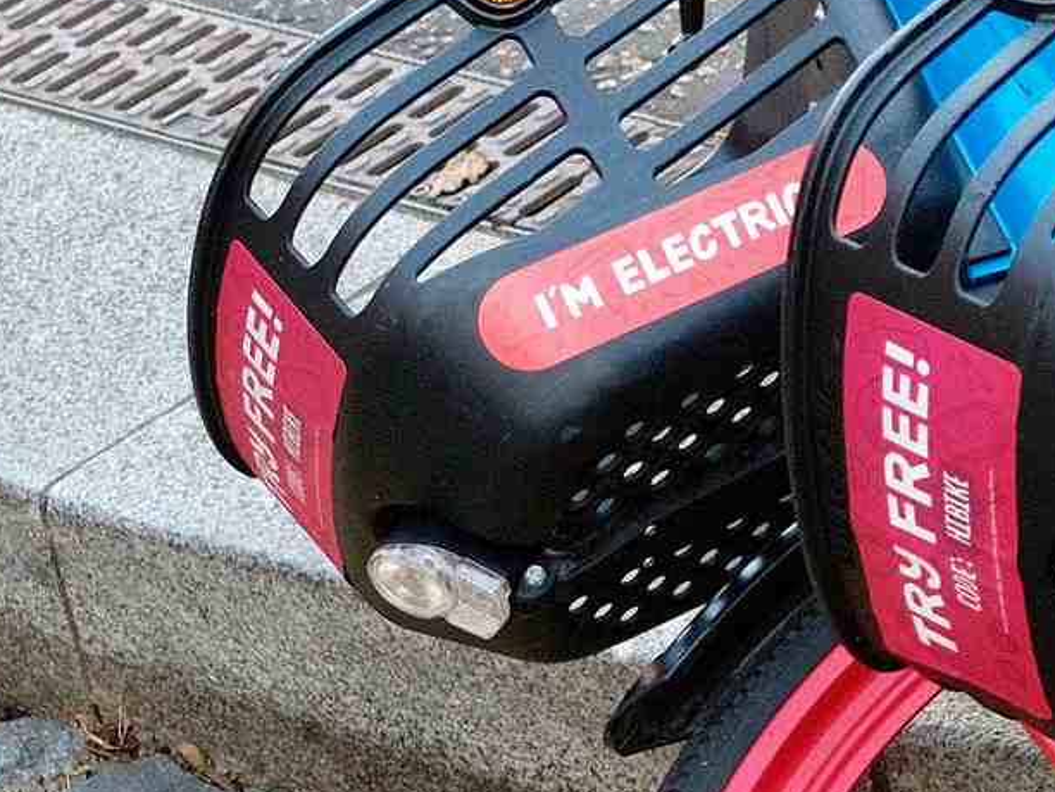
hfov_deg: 10.5
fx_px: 5455
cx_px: 1789
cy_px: 264
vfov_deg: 8.3
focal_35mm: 179
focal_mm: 25.4
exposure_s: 1/85
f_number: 3.2
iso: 200
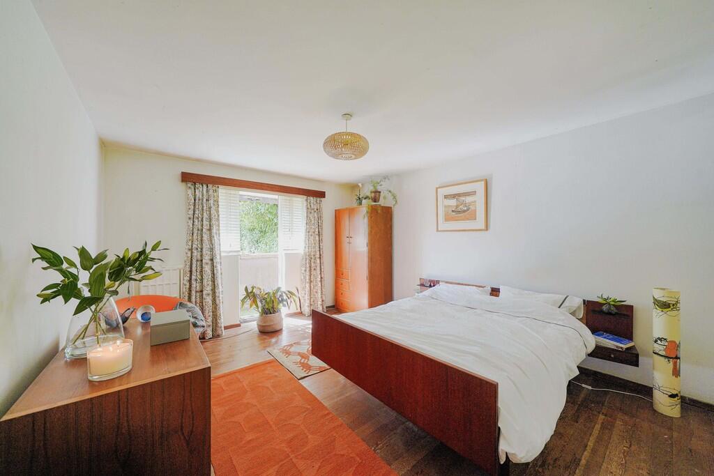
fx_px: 258
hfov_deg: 108.3
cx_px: 357
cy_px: 238
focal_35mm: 13
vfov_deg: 85.4
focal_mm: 13
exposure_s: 1/60
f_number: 5.6
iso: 500
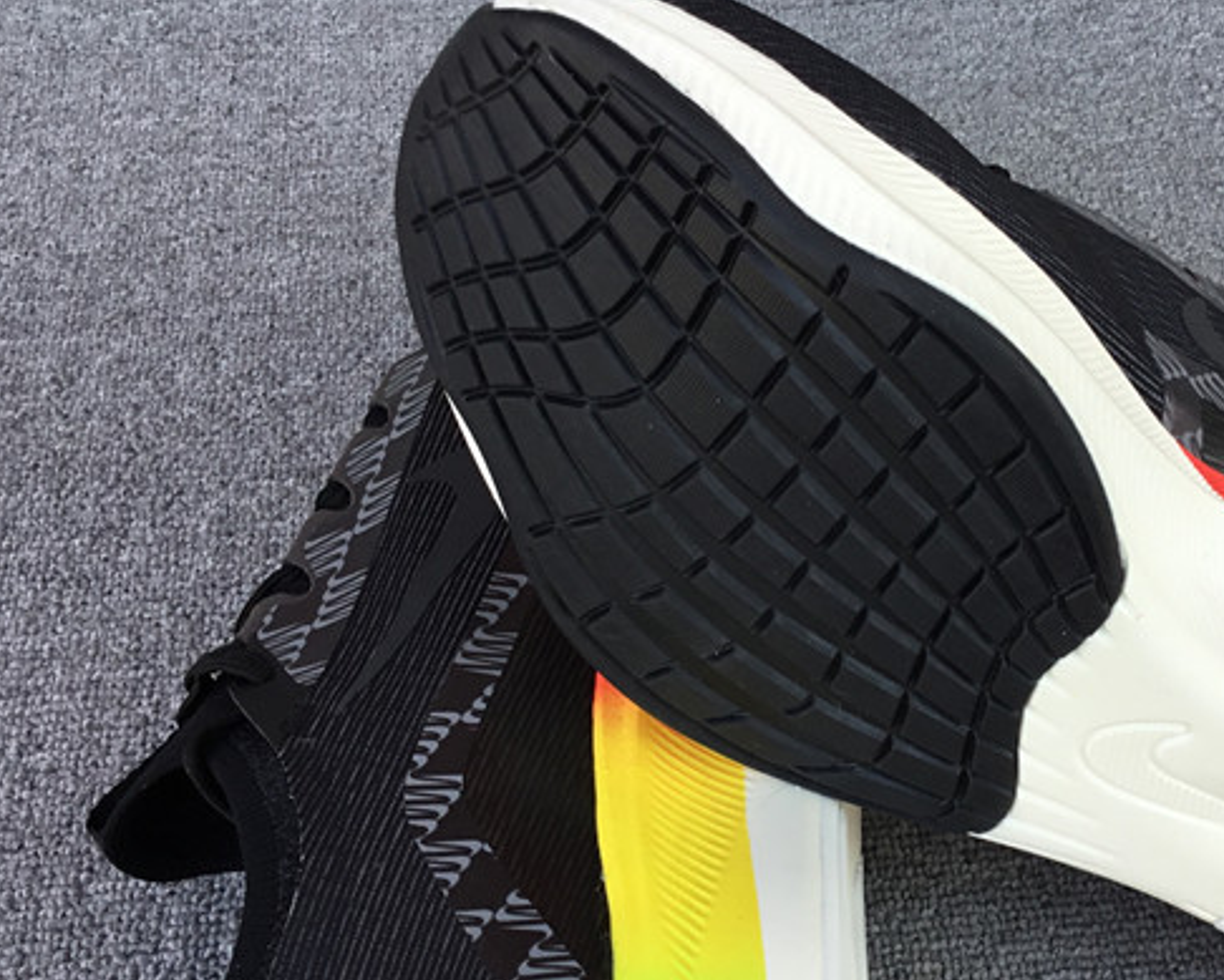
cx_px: 957
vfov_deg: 27.1
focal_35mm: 56
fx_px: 2029
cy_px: 561
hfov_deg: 32.7
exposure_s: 1/110
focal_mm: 3.3
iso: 25
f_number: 2.4
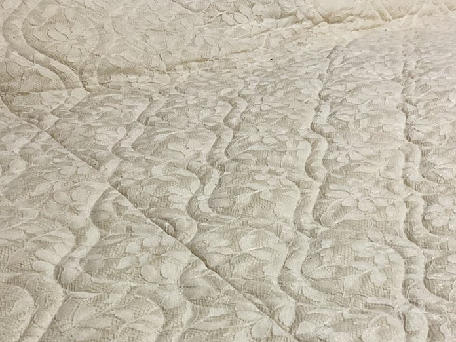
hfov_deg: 30.7
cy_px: 244
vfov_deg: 23.1
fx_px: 830
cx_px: 230
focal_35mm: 63
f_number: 1.8
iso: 64
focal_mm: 3
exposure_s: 1/60
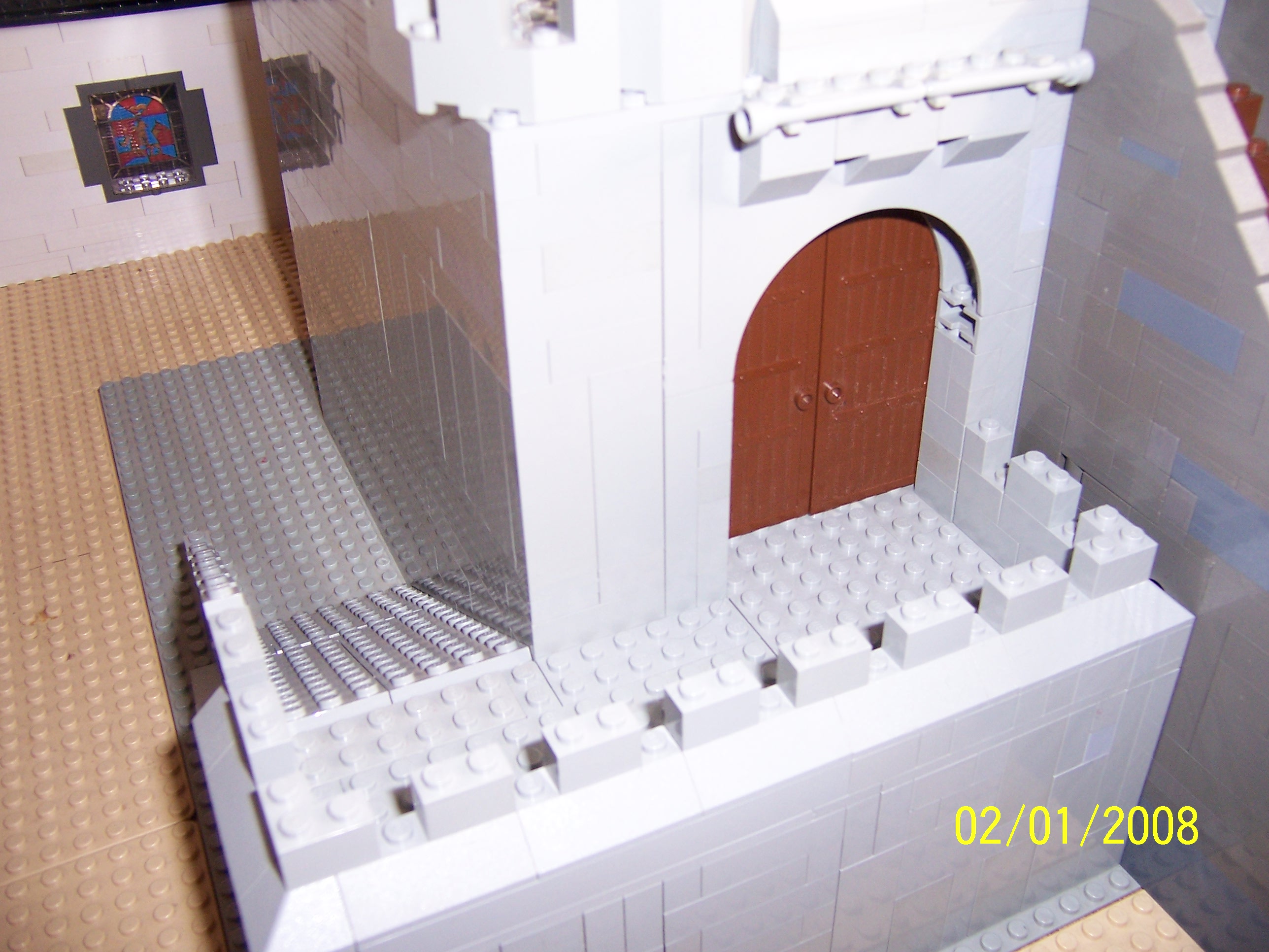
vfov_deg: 42.9
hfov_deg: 55.4
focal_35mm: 33
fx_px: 1210
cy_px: 476
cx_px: 634
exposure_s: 1/60
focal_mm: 5.5
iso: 140
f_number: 2.8
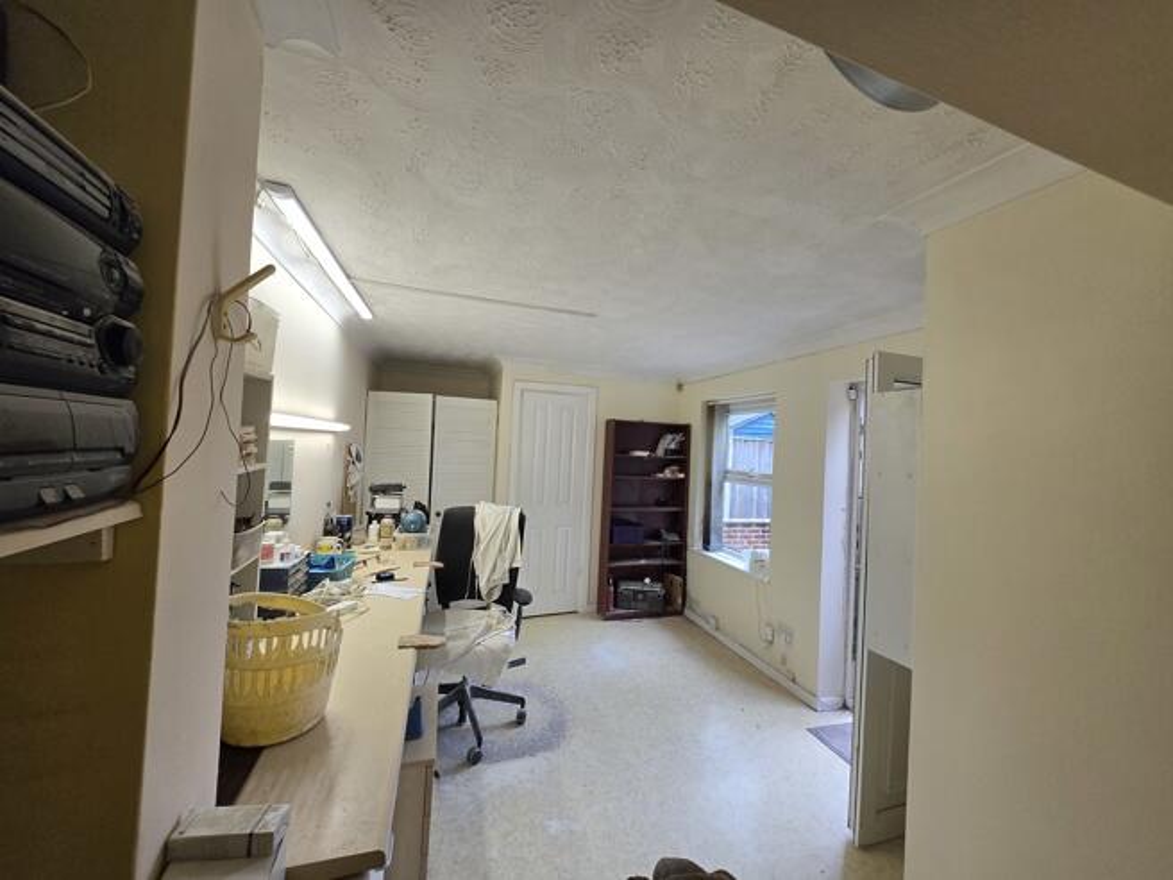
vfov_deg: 89.9
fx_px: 441
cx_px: 586
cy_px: 440
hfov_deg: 106.2
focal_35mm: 13
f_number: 2.2
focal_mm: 1.7
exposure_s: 1/100
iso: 50
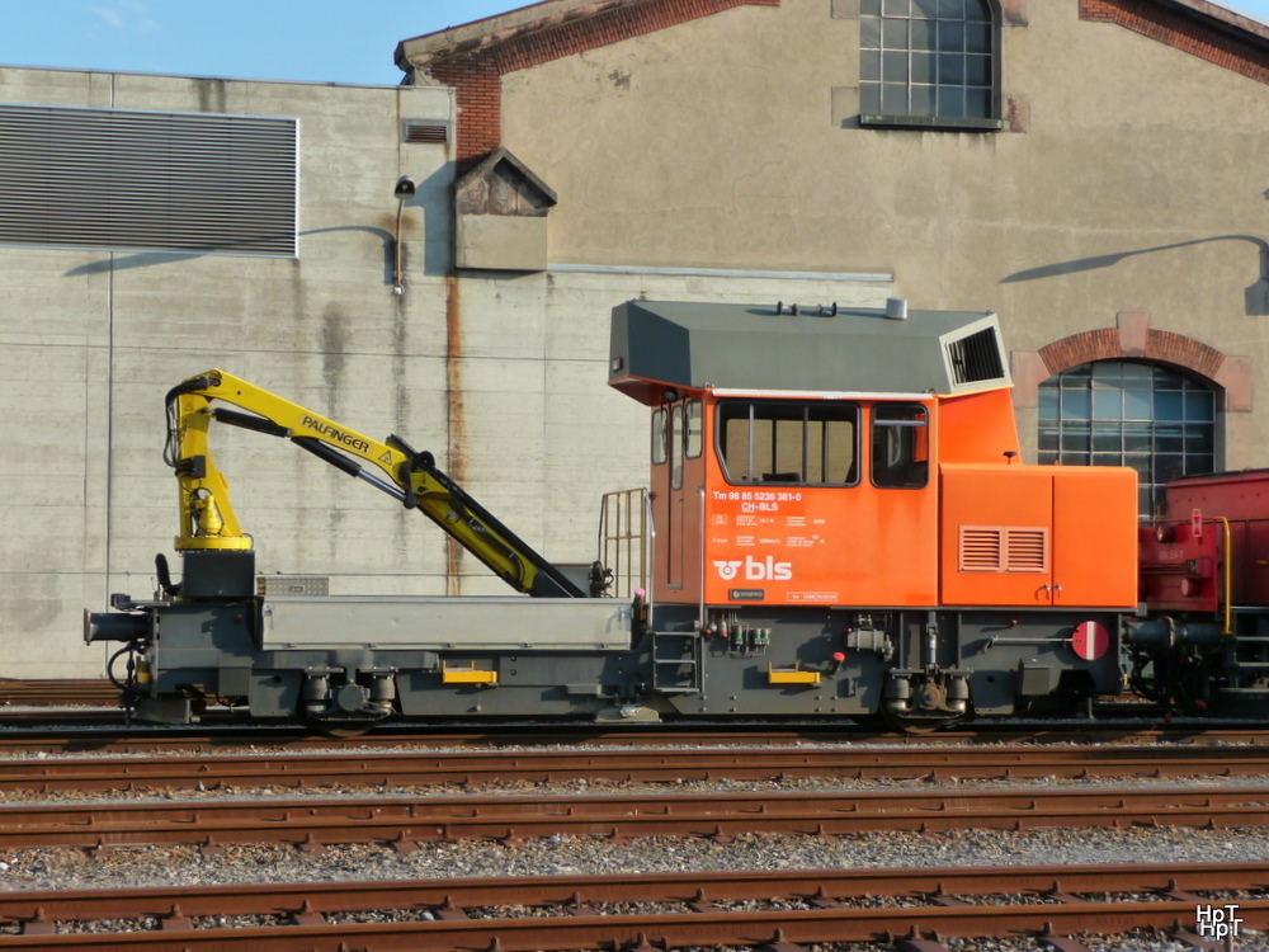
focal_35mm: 67
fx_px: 2456
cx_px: 634
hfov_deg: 29.0
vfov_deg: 21.9
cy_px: 476
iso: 160
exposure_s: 1/400
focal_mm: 11.3
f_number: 4.5
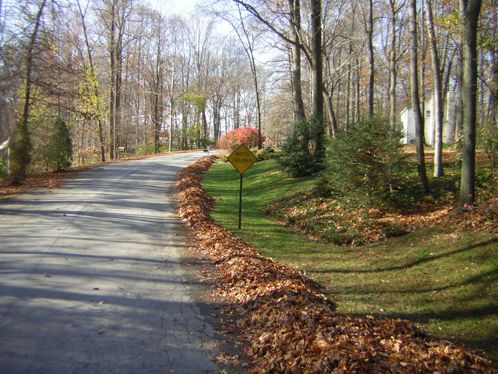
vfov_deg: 39.7
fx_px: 518
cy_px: 187
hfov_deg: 51.4
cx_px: 249
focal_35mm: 36
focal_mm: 4.7
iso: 50
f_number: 2.6
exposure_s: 1/271
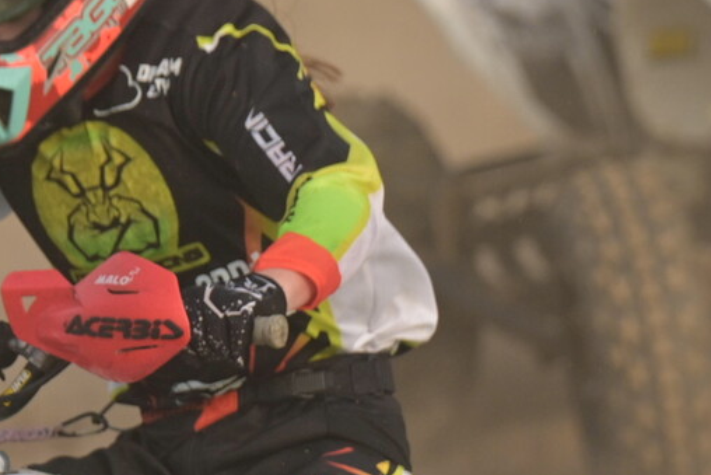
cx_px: 314
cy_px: 563
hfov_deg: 2.2
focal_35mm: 945
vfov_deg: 1.5
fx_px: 18668
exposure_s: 1/2000
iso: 400
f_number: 3.5
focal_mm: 200
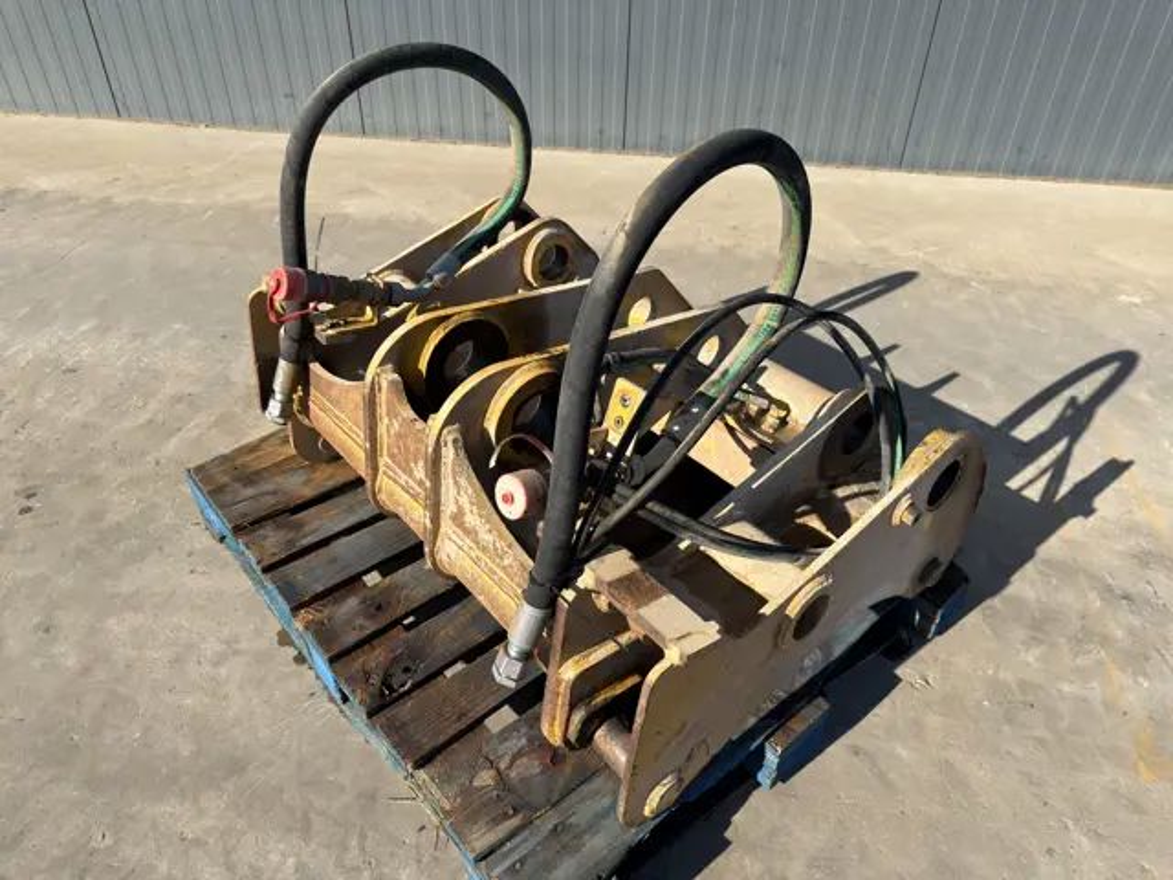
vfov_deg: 56.8
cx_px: 586
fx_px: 813
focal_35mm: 24
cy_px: 440
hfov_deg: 71.6
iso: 64
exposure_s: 1/2545
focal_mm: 6.76
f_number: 1.78
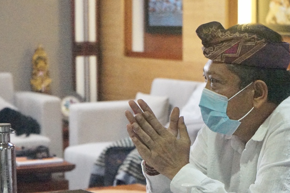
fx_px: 1024
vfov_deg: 10.8
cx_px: 219
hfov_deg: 16.0
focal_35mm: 127
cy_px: 129
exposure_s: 1/250
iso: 20000
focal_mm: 70
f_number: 5.6
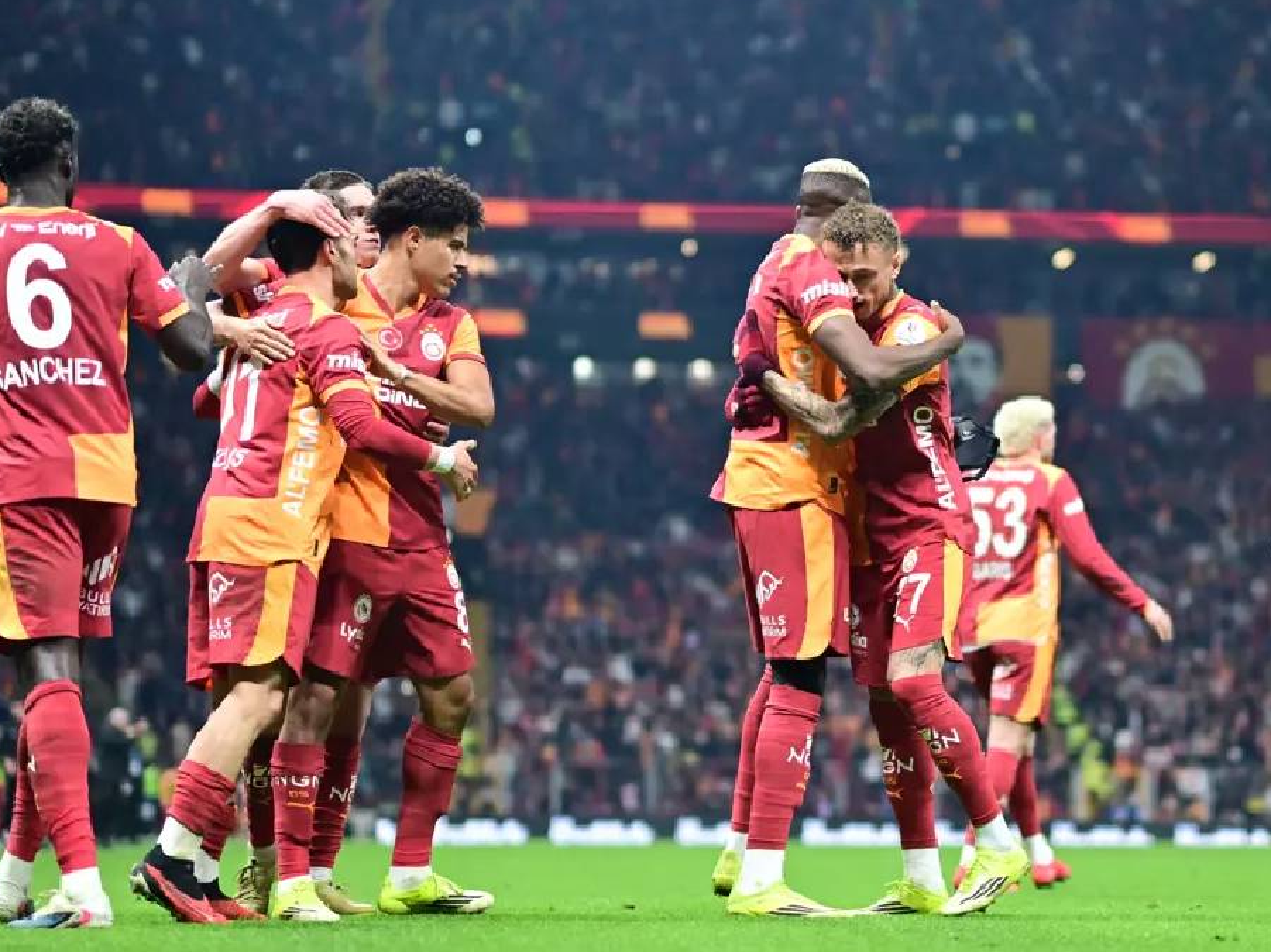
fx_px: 3010
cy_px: 475
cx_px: 576
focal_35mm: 82
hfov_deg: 23.8
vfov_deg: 18.0
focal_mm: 50
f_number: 1.2
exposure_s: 1/3200
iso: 1000
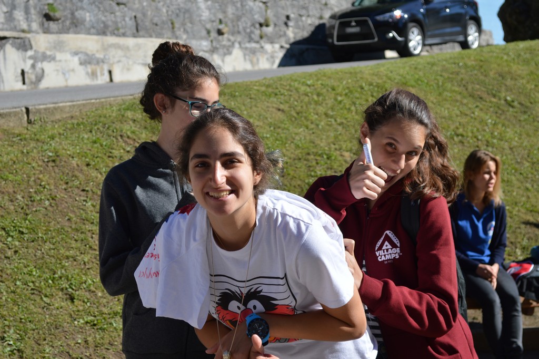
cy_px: 180
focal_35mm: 82
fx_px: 1234
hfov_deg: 24.6
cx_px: 270
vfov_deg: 16.5
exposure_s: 1/320
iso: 100
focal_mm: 55
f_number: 6.3
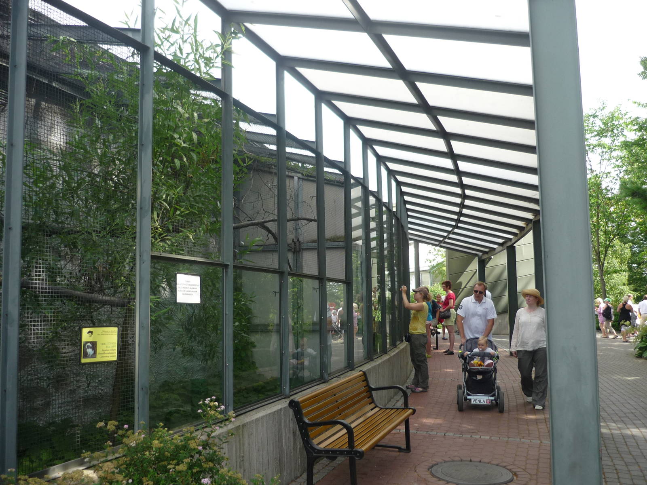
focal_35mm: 33
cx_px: 324
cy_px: 242
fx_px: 617
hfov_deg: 55.4
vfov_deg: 42.9
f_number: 2.8
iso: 100
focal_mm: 5.5
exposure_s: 1/320
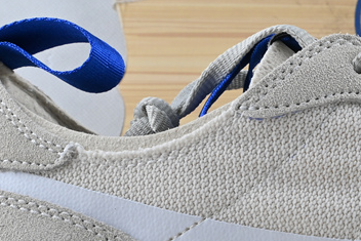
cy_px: 215
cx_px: 437
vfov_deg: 10.7
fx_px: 1281
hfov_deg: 15.4
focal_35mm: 128
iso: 100
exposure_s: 1/15
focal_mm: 25
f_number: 10
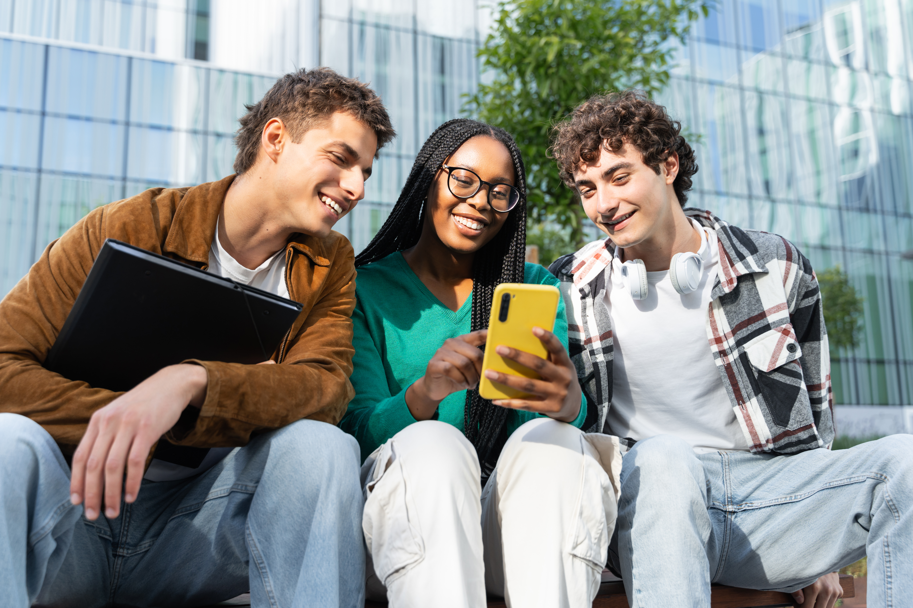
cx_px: 456
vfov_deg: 35.1
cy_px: 304
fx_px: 964
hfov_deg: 50.7
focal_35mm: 38
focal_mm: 38
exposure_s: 1/400
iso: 200
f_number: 3.5
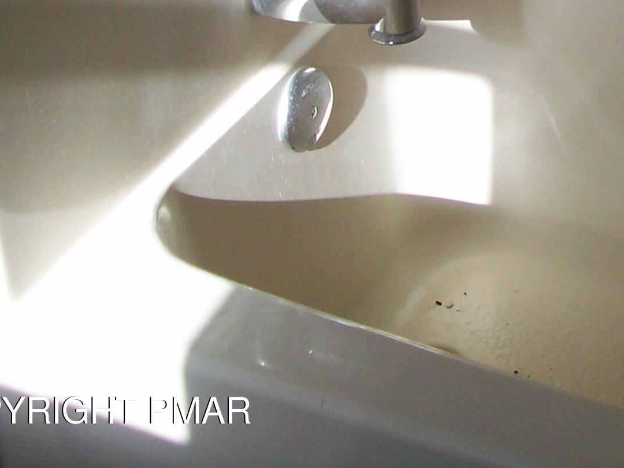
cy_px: -180
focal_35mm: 100
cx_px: 670
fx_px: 1803
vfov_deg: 14.1
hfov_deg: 18.9
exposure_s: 1/319
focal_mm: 6
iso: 80
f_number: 2.7
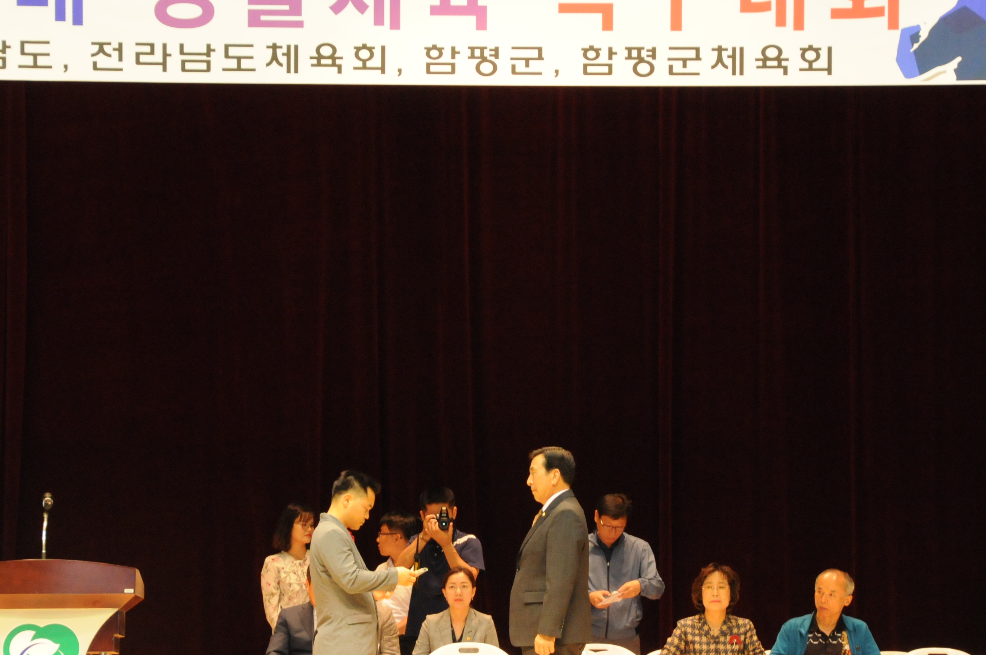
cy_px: 359
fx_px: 3884
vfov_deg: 9.6
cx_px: 466
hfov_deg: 14.5
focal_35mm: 142
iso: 1600
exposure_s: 1/60
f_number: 8
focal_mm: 62
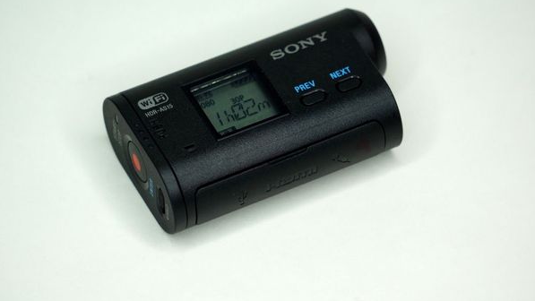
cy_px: 125
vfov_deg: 5.0
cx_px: 267
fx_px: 3419
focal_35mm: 241
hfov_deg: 8.9
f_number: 5.6
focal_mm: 153
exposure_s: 1/250
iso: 500
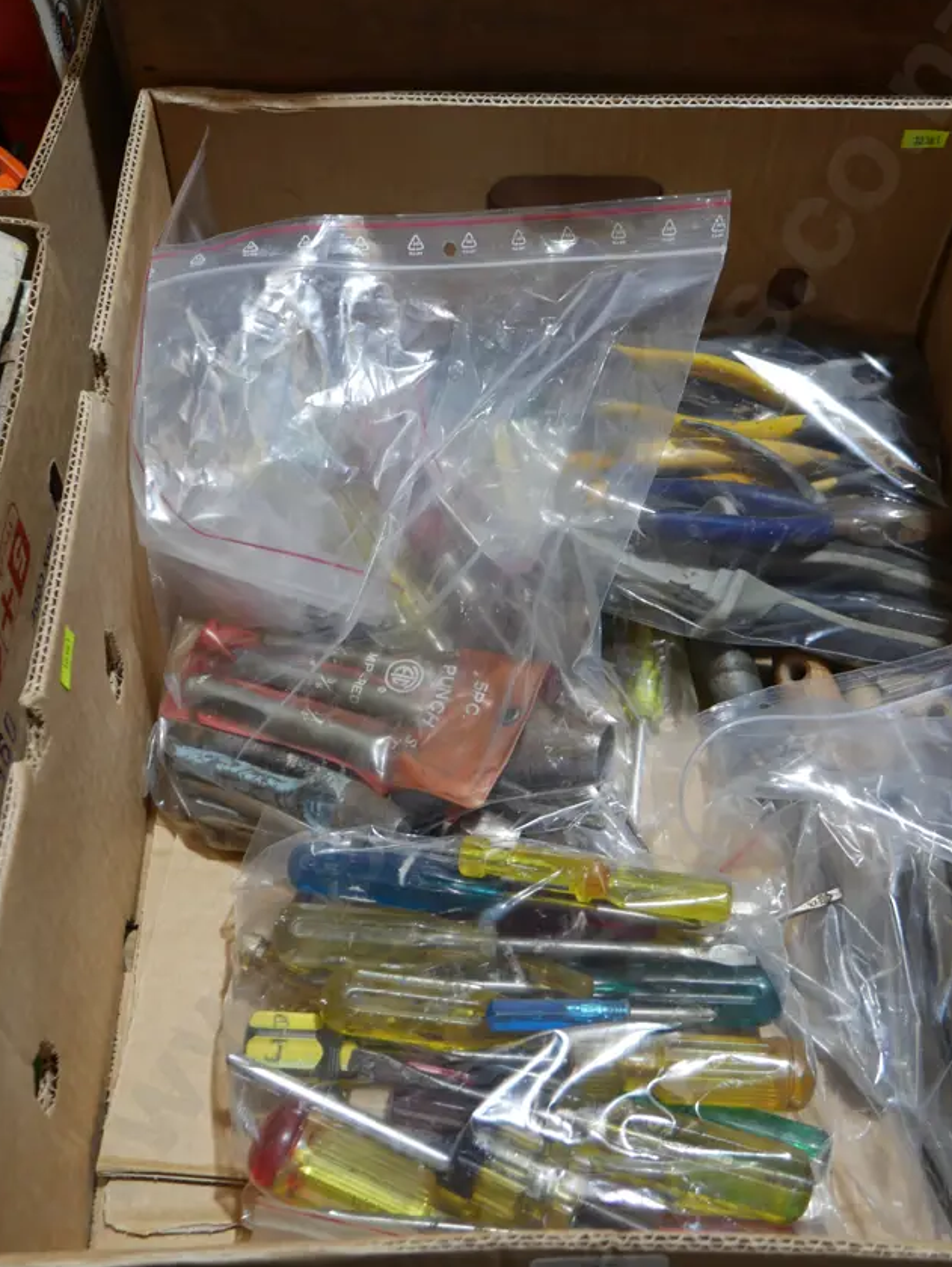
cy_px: 618
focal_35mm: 39
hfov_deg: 36.8
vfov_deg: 47.8
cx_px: 527
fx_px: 1429
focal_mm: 16
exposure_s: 1/60
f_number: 3.6
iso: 200
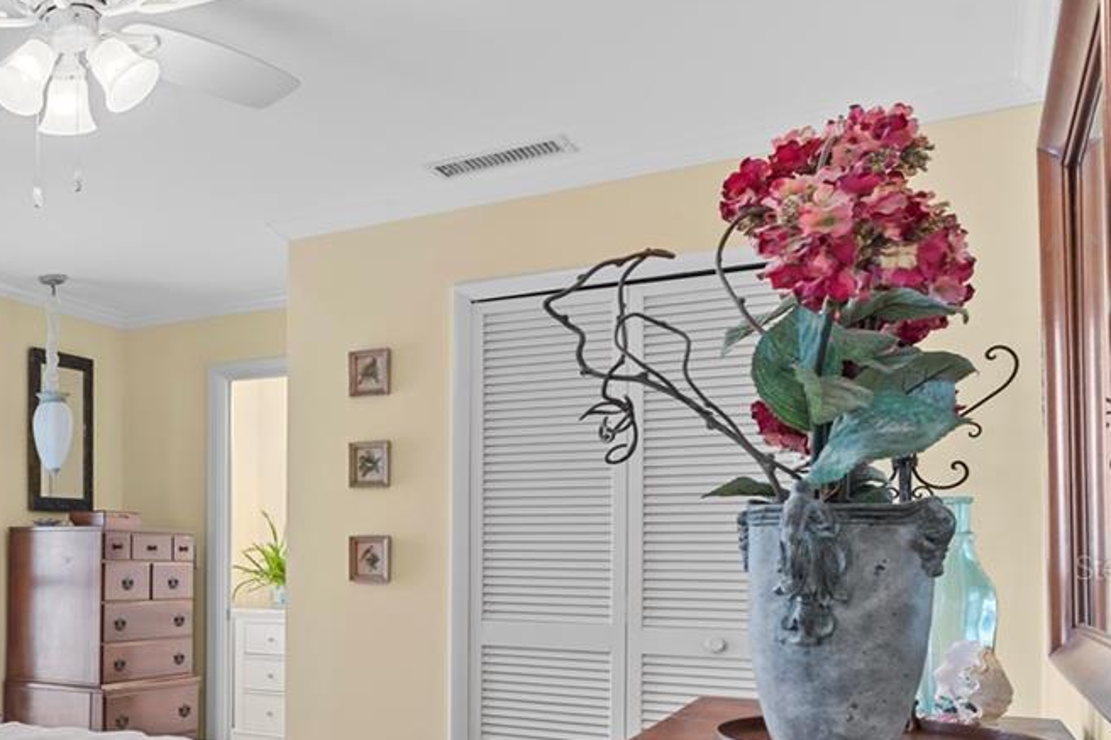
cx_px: -129
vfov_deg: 33.4
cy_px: 567
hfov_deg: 39.8
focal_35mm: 39
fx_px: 1203
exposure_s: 1/1.25
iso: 250
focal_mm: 16
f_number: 9
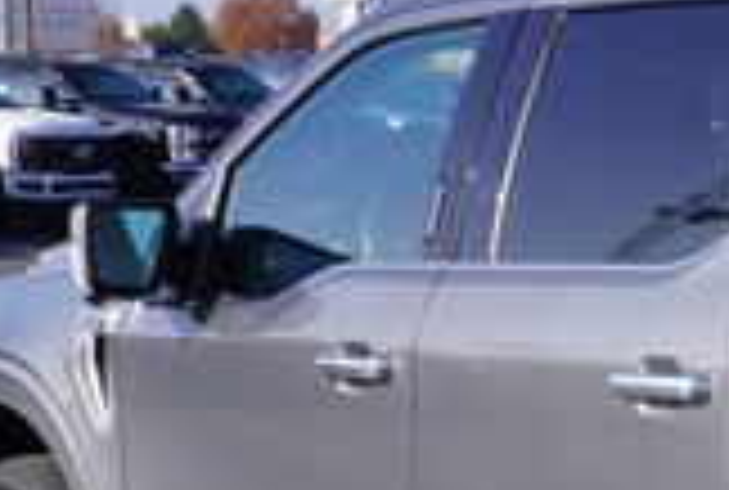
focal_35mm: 142
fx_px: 2883
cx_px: 1179
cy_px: 616
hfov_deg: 13.4
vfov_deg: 9.6
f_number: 10
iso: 100
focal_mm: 24
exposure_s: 1/125
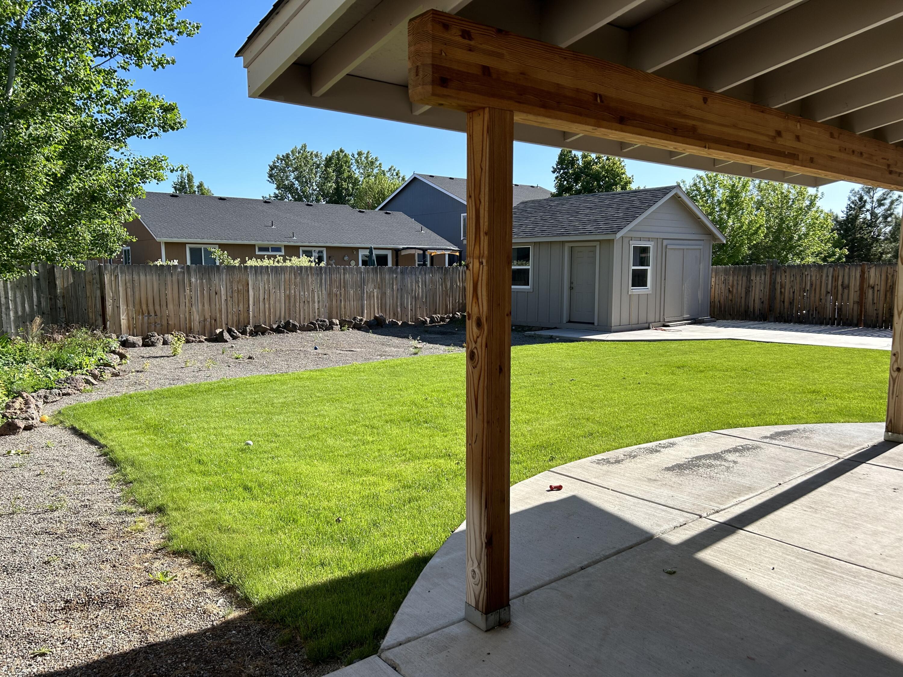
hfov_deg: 67.3
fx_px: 678
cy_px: 338
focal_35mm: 26
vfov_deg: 53.1
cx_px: 452
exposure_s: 1/2513
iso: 50
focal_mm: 5.7
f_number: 1.5
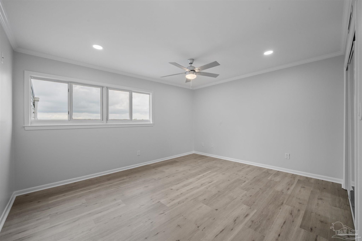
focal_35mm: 14
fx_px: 141
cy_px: 120
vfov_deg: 81.1
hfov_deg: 104.3
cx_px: 181
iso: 320
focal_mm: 14
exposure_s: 1/15
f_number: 11
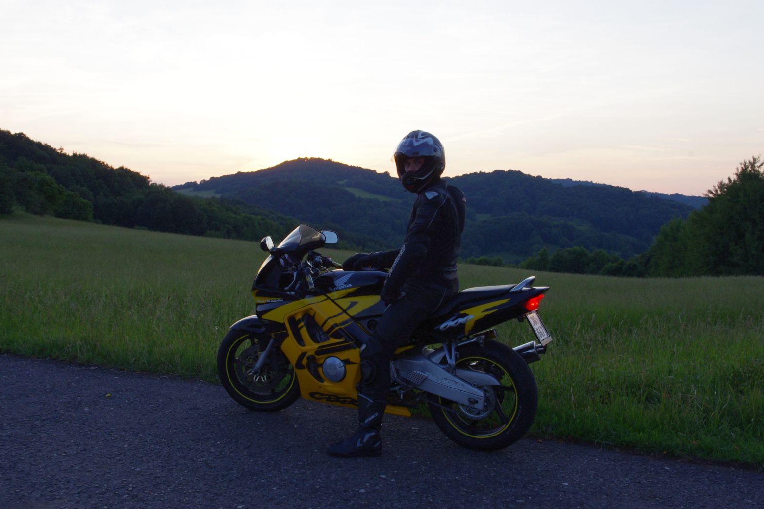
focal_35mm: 40
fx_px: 849
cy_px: 253
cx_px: 390
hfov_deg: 48.5
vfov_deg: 33.4
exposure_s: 1/50
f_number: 11
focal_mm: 26.25
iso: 400
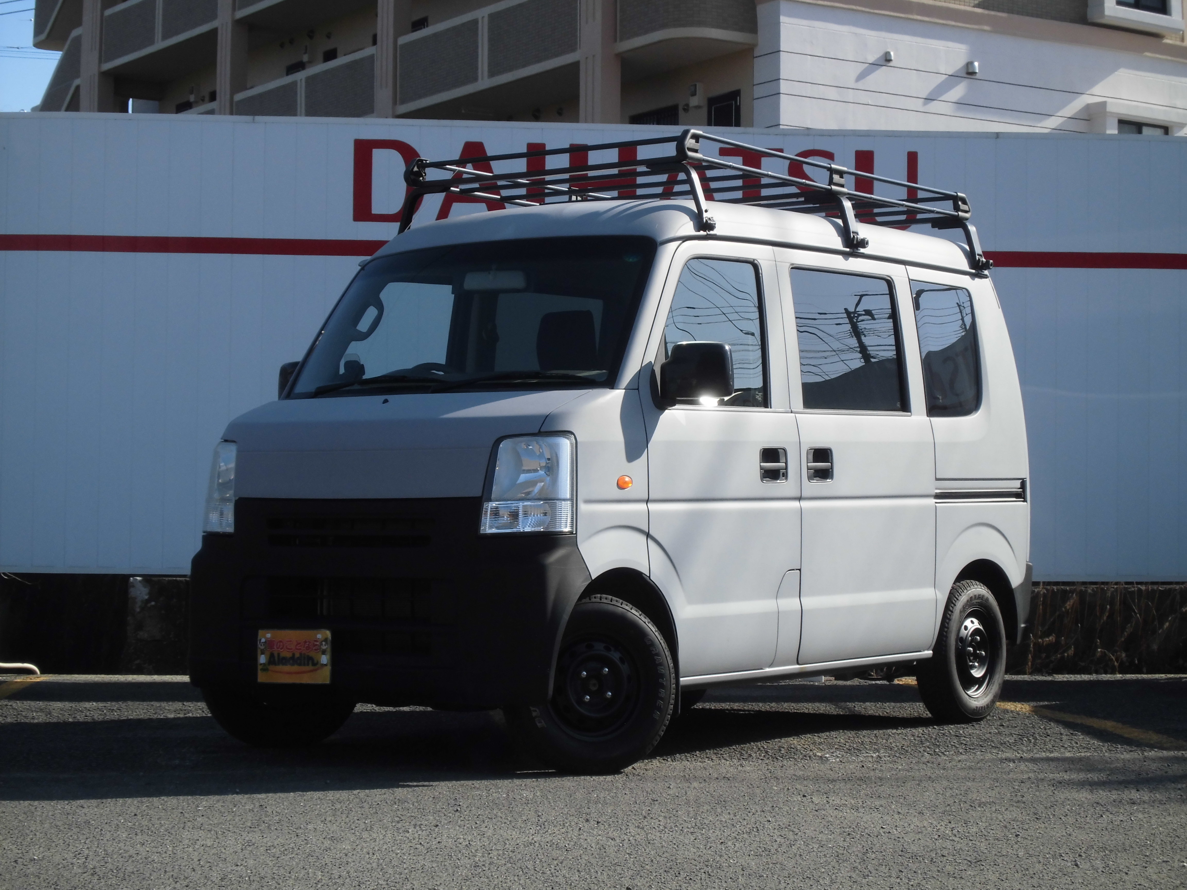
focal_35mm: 73
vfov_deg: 20.2
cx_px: 594
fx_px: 2503
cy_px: 445
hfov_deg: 26.7
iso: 100
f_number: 4.4
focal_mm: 13
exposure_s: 1/640
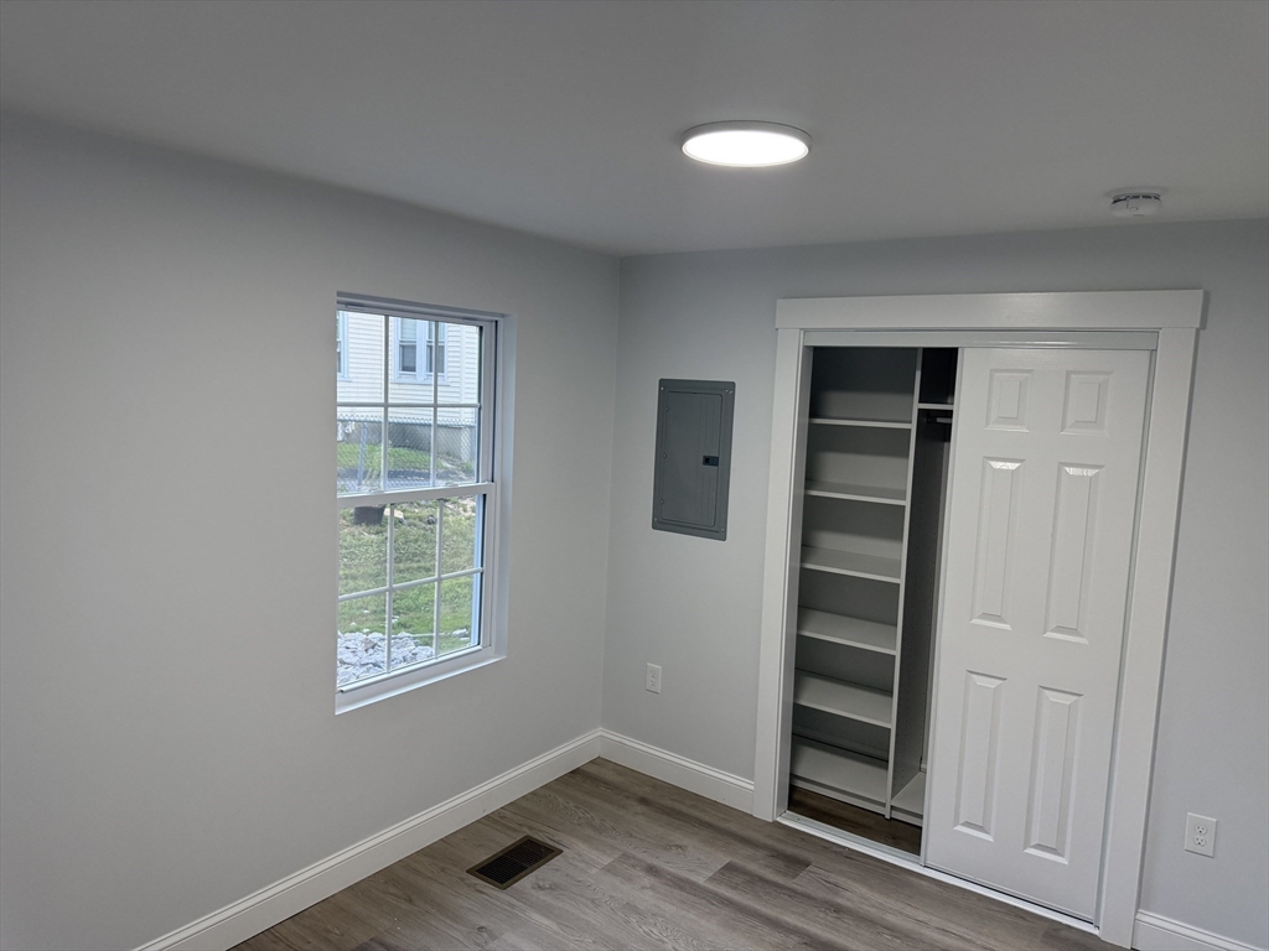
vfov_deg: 56.8
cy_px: 476
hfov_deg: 71.6
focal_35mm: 24
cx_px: 634
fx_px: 880
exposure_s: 1/123
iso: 200
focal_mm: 6.76
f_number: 1.78
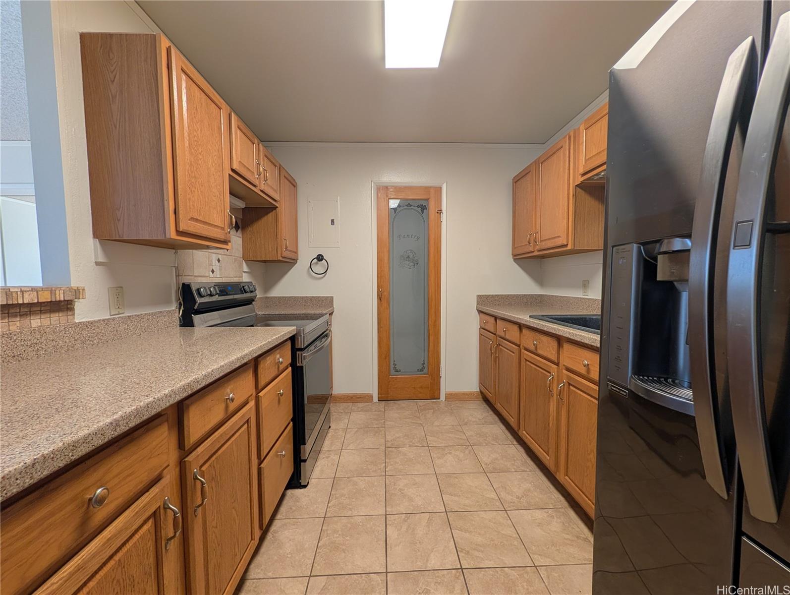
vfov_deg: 94.6
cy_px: 298
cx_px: 395
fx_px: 274
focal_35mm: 12
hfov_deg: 110.5
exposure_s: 1/107
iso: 46
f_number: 1.7
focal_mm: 2.02
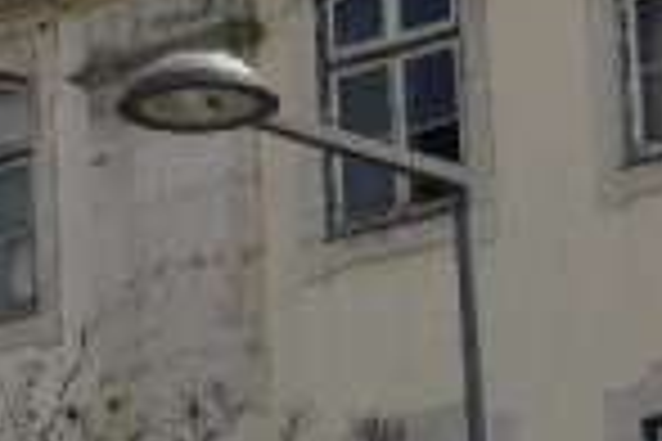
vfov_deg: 3.6
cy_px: 144
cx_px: -1090
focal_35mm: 381
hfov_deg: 5.2
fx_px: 7006
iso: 180
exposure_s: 1/80
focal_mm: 70
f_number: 22
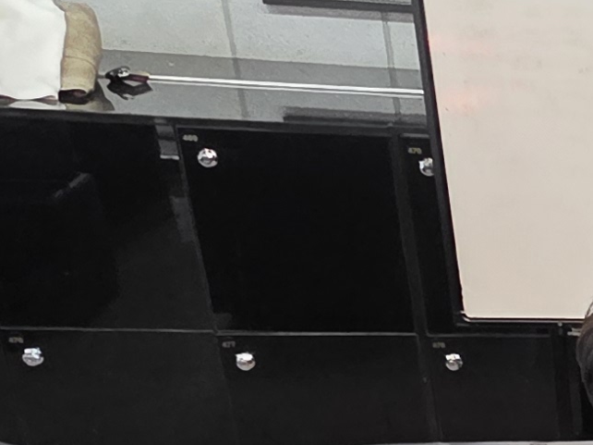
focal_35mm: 81
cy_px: 601
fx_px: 1387
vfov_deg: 17.0
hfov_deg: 16.9
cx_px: 1226
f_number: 1.9
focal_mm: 2.2
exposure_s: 1/60
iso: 640
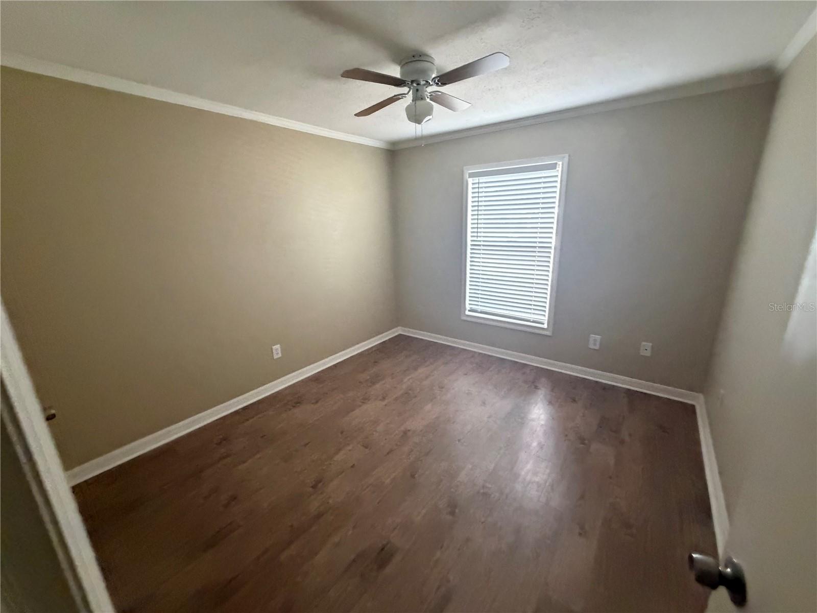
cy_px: 306
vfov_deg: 85.7
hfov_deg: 102.1
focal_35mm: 14
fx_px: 330
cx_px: 408
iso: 800
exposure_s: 1/60
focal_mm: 2.22
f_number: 2.2
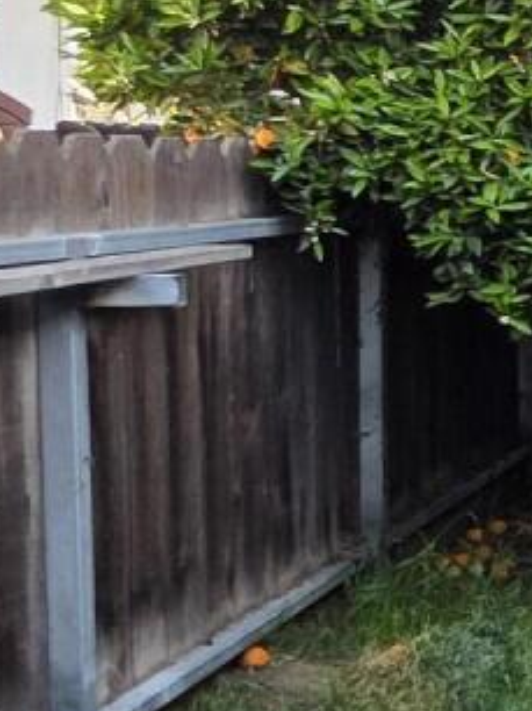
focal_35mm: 85
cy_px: 311
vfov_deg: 23.0
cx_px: 1429
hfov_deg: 12.1
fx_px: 1744
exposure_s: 1/292
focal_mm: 2.2
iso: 40
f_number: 1.9
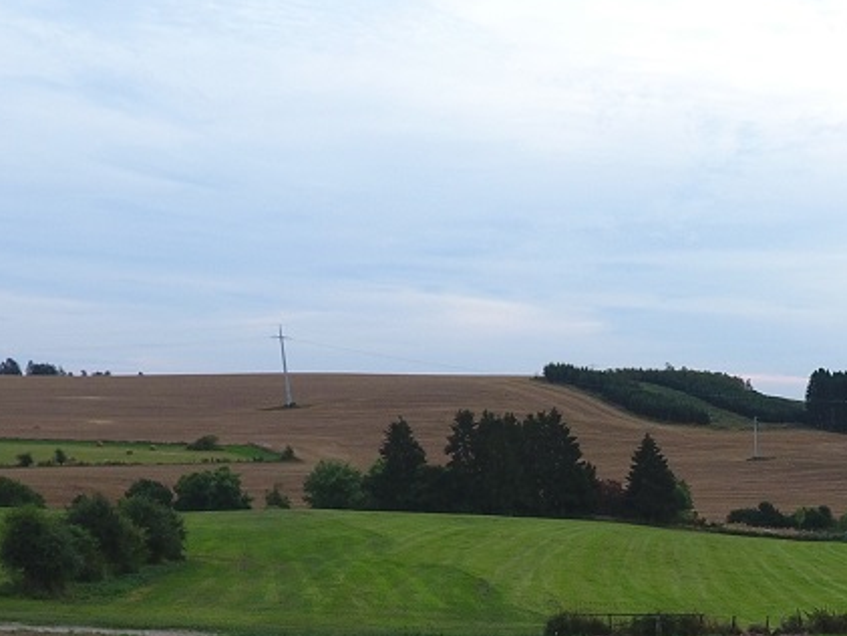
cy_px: 831
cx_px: 1036
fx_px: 1395
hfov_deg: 28.9
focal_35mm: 57
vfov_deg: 22.8
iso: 125
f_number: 2.8
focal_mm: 3.61
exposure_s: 1/100
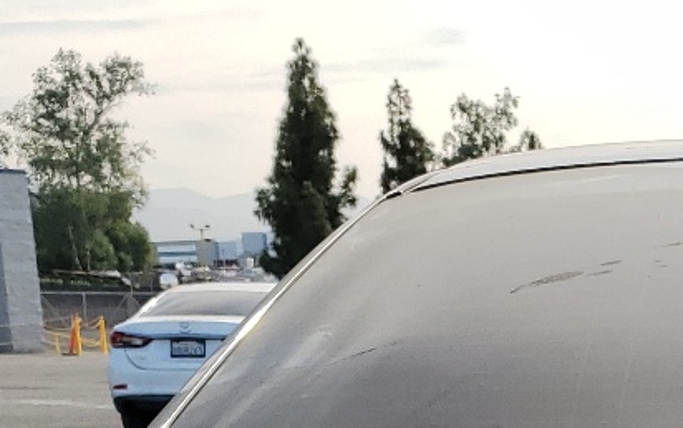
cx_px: 875
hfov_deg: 18.2
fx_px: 1993
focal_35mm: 107
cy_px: 926
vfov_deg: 10.9
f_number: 1.5
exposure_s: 1/1667
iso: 50
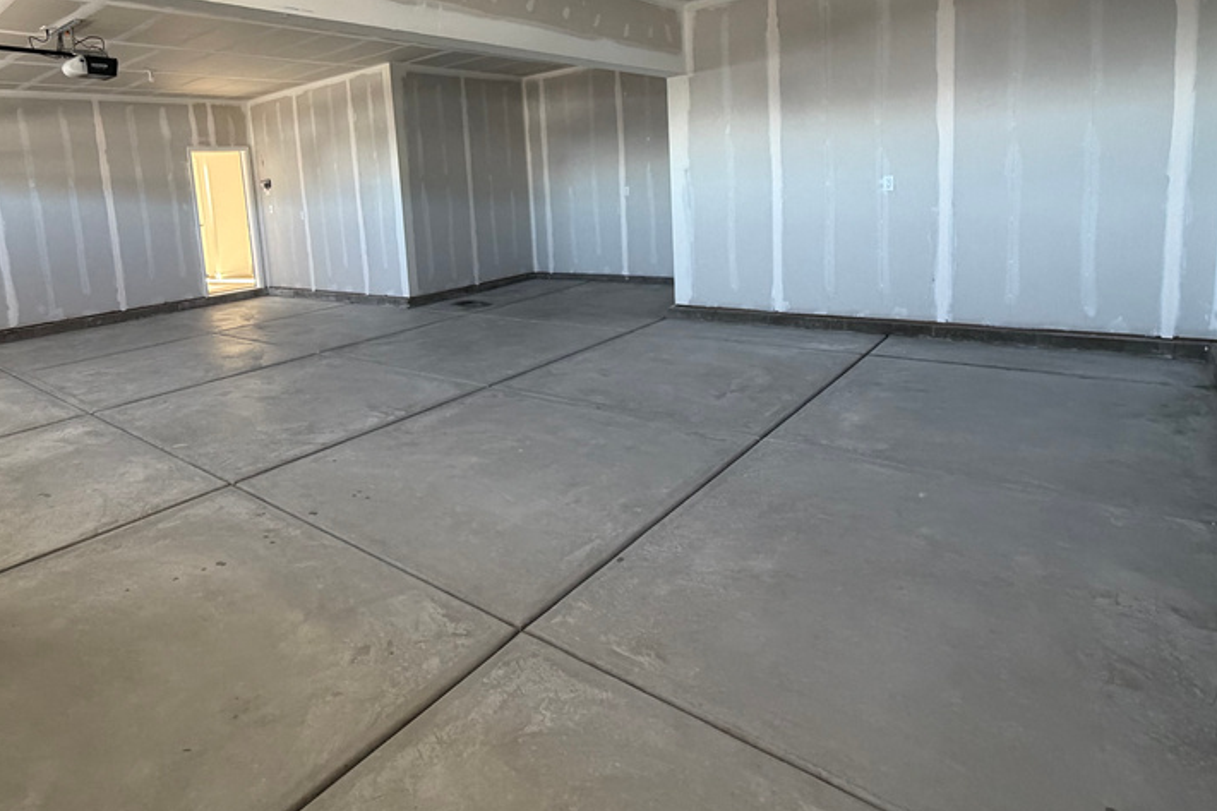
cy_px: 285
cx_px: 485
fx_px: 710
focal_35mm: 21
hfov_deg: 80.2
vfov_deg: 58.4
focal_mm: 2.22
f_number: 2.2
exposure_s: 1/117
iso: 320
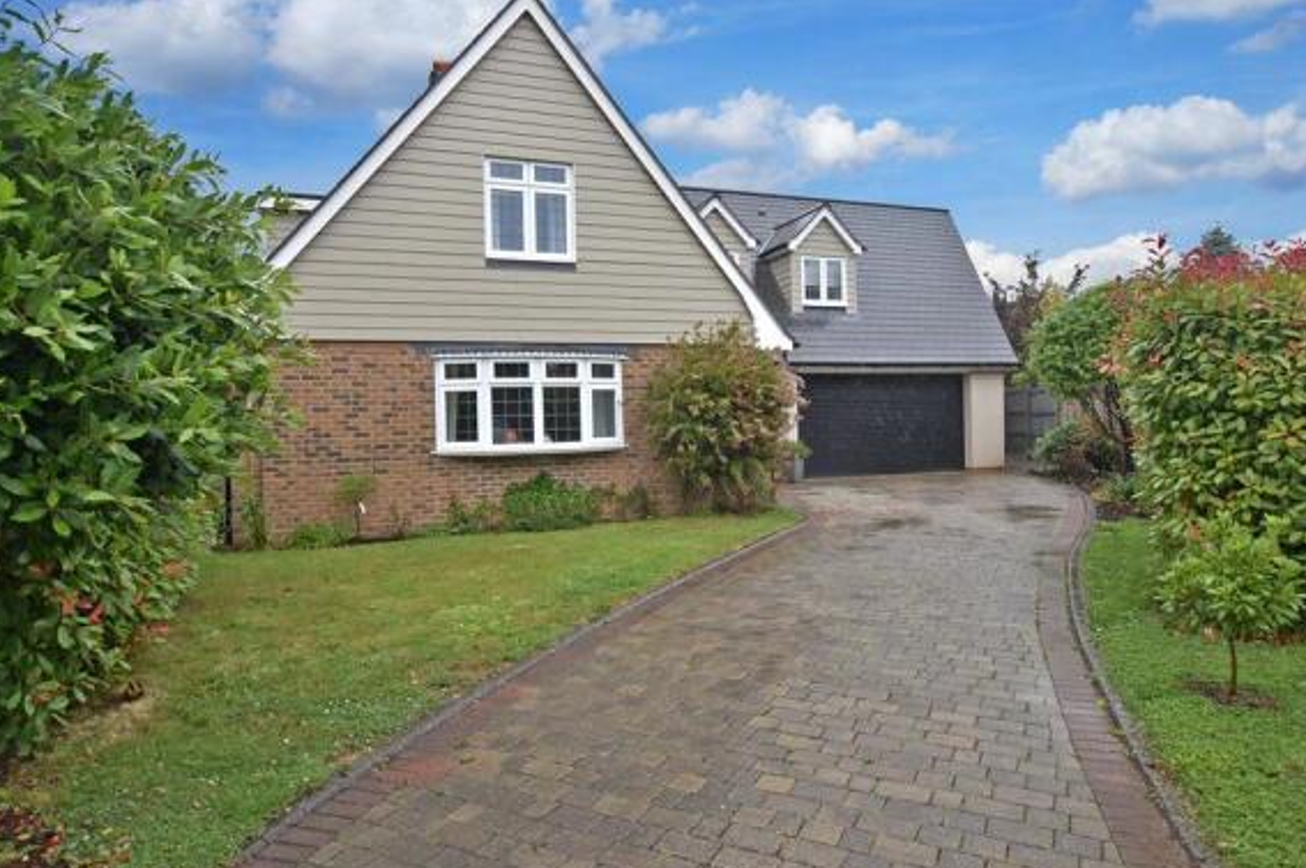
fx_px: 818
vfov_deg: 55.9
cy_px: 427
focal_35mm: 23
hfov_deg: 77.2
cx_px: 666
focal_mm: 13
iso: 500
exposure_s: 1/250
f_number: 10
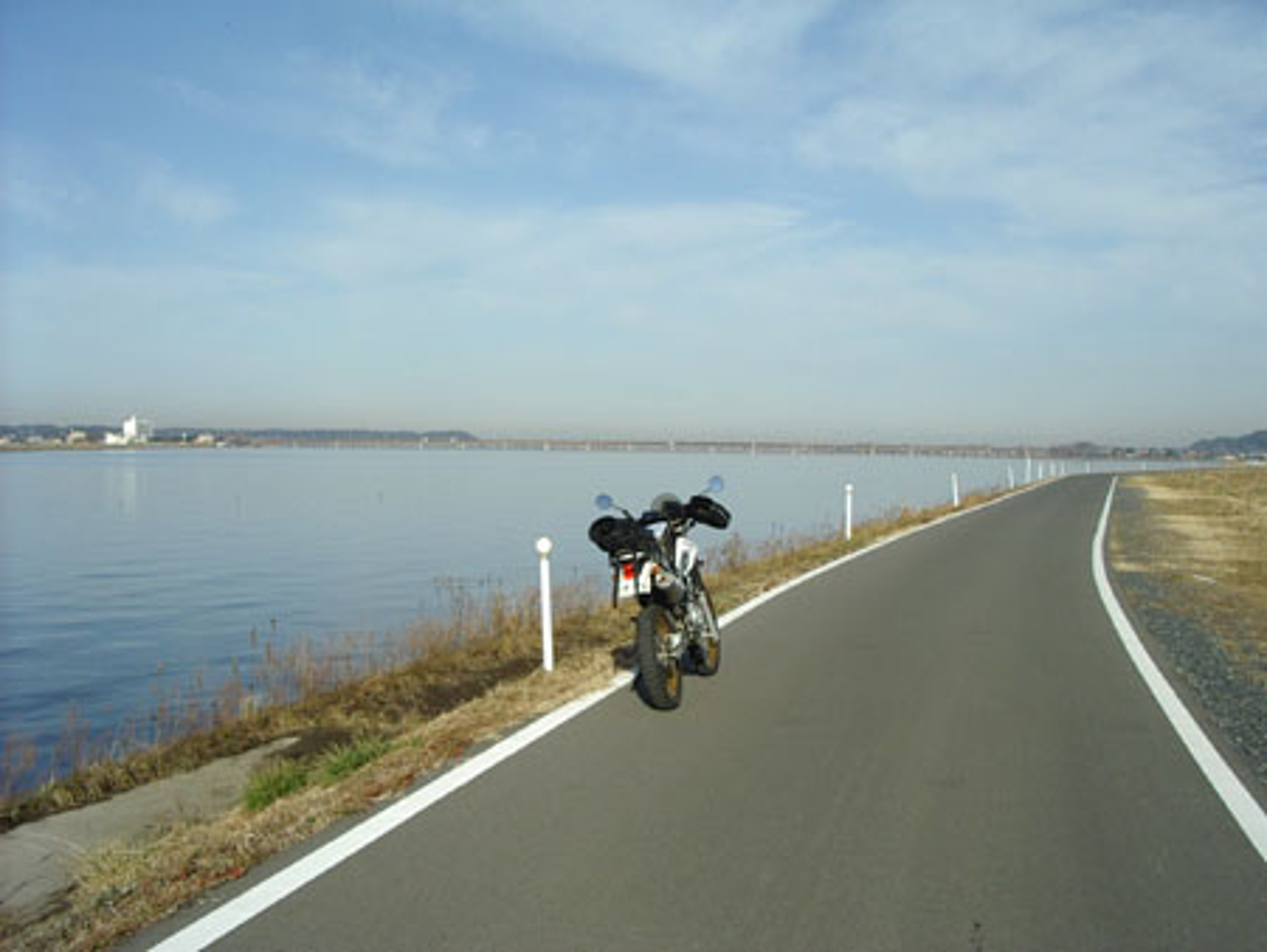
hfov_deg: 49.0
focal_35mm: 38
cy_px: 476
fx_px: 1392
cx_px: 634
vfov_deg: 37.8
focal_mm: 5.8
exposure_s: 1/500
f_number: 4.8
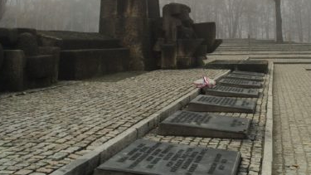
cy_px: -15
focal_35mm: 54
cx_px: 207
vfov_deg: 21.2
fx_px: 445
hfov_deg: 38.1
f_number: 2.2
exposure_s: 1/124
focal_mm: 4.12
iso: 32
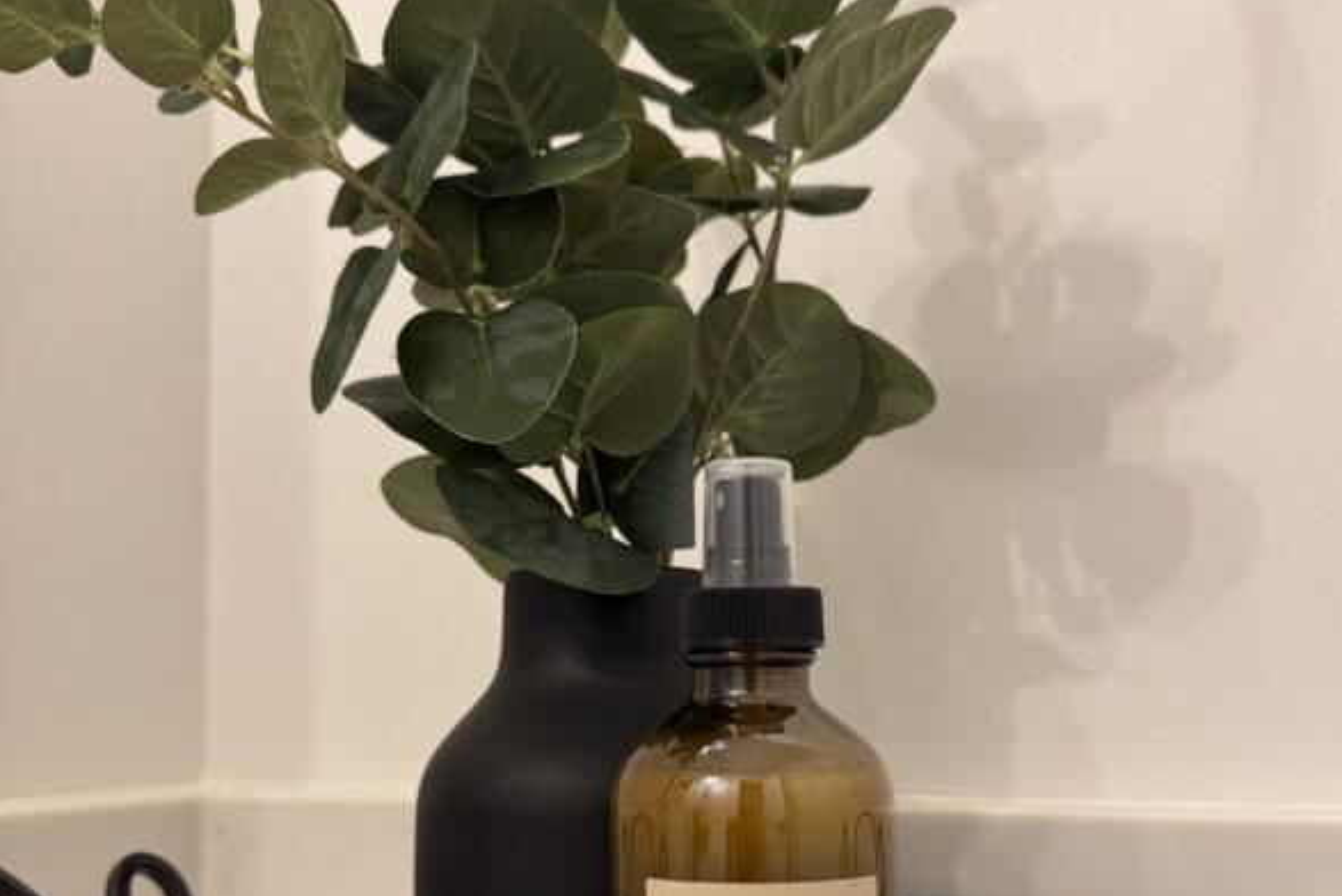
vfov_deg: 38.5
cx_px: 684
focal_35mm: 34
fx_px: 1268
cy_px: 597
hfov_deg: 55.8
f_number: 1.78
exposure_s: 1/60
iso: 250
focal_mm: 6.76
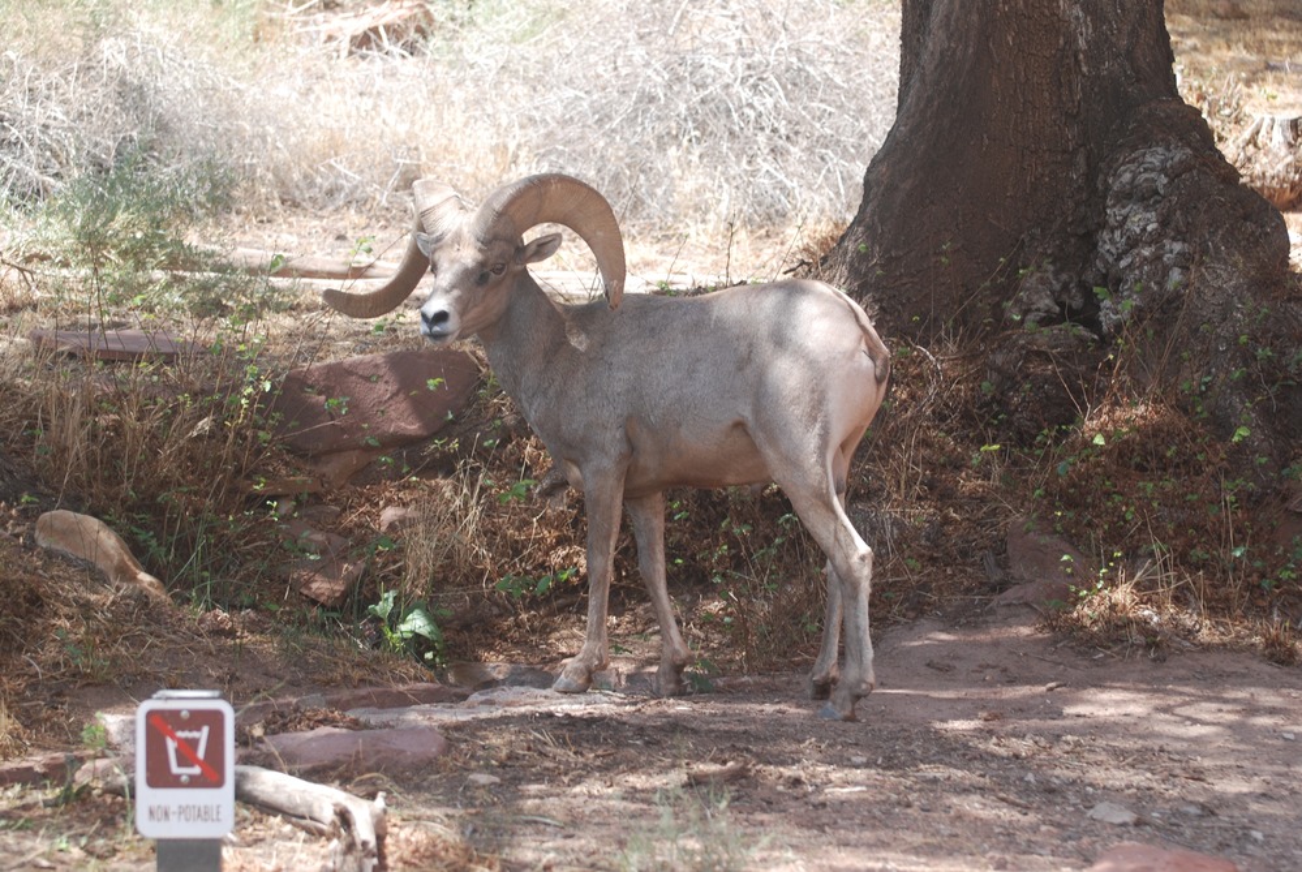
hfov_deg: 15.9
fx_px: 4672
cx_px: 651
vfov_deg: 10.7
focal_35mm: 129
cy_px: 436
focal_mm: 86
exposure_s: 1/250
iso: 200
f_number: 4.8
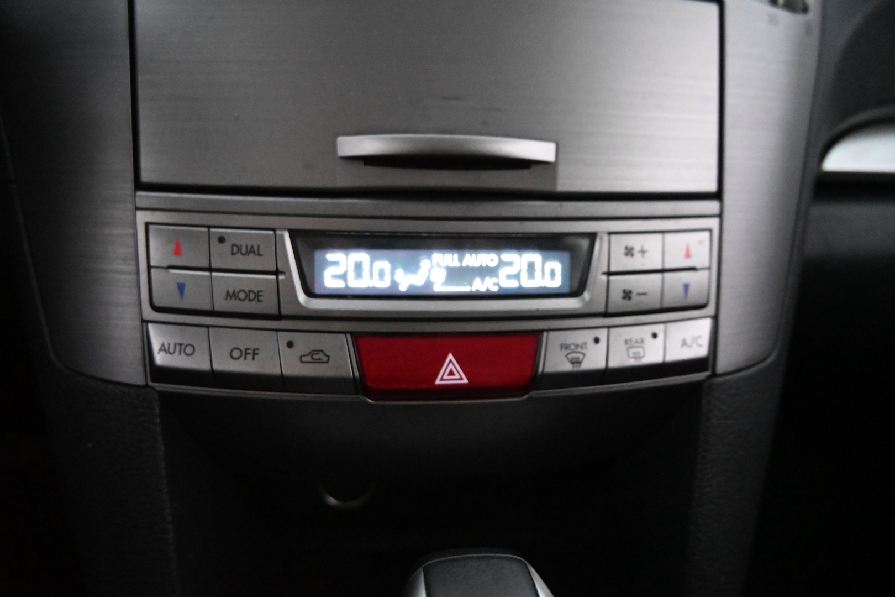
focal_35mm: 75
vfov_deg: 18.2
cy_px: 298
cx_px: 448
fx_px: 1864
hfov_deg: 27.0
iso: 10000
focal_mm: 50
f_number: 7.1
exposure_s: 1/80
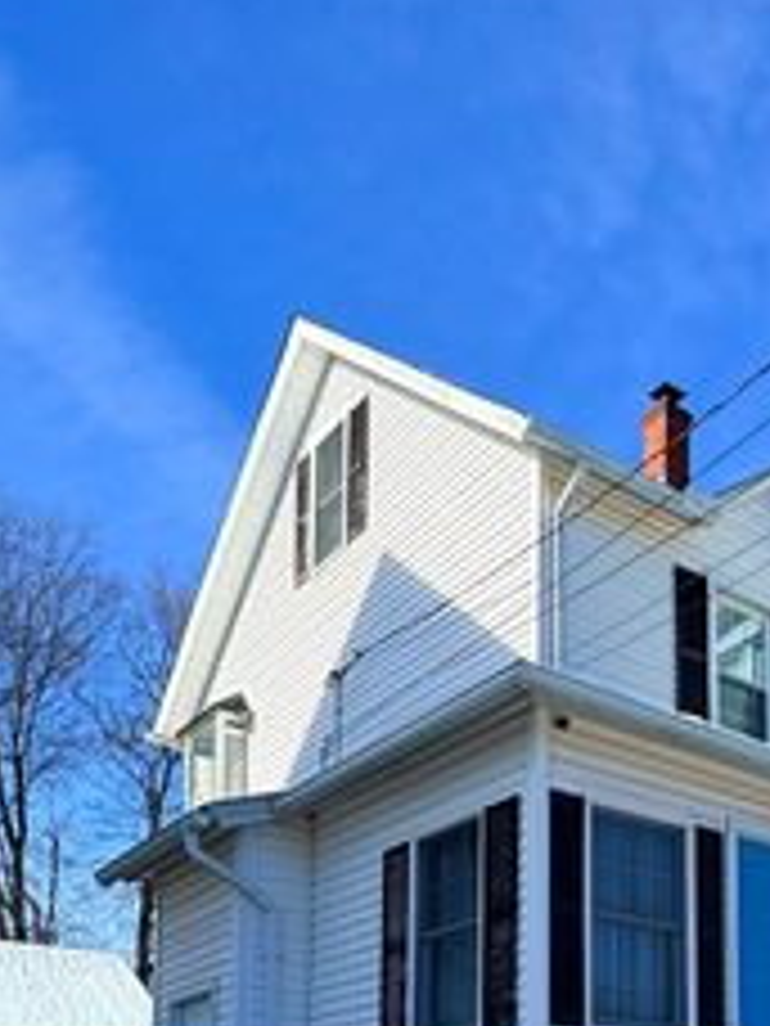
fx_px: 1216
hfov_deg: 33.4
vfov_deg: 39.0
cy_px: 1082
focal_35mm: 41
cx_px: 680
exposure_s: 1/1126
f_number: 2.2
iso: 50
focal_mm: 2.22
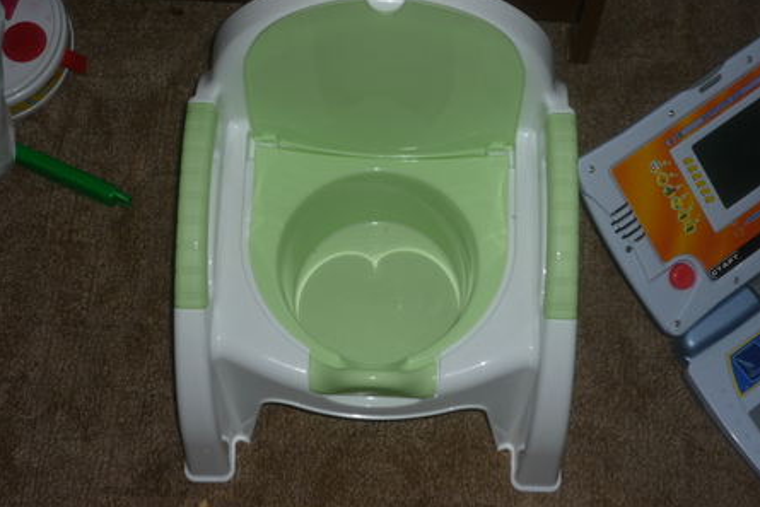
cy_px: 225
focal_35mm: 61
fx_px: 1288
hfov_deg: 32.9
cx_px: 379
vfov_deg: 22.3
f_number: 3.5
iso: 100
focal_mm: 9.6
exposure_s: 1/40
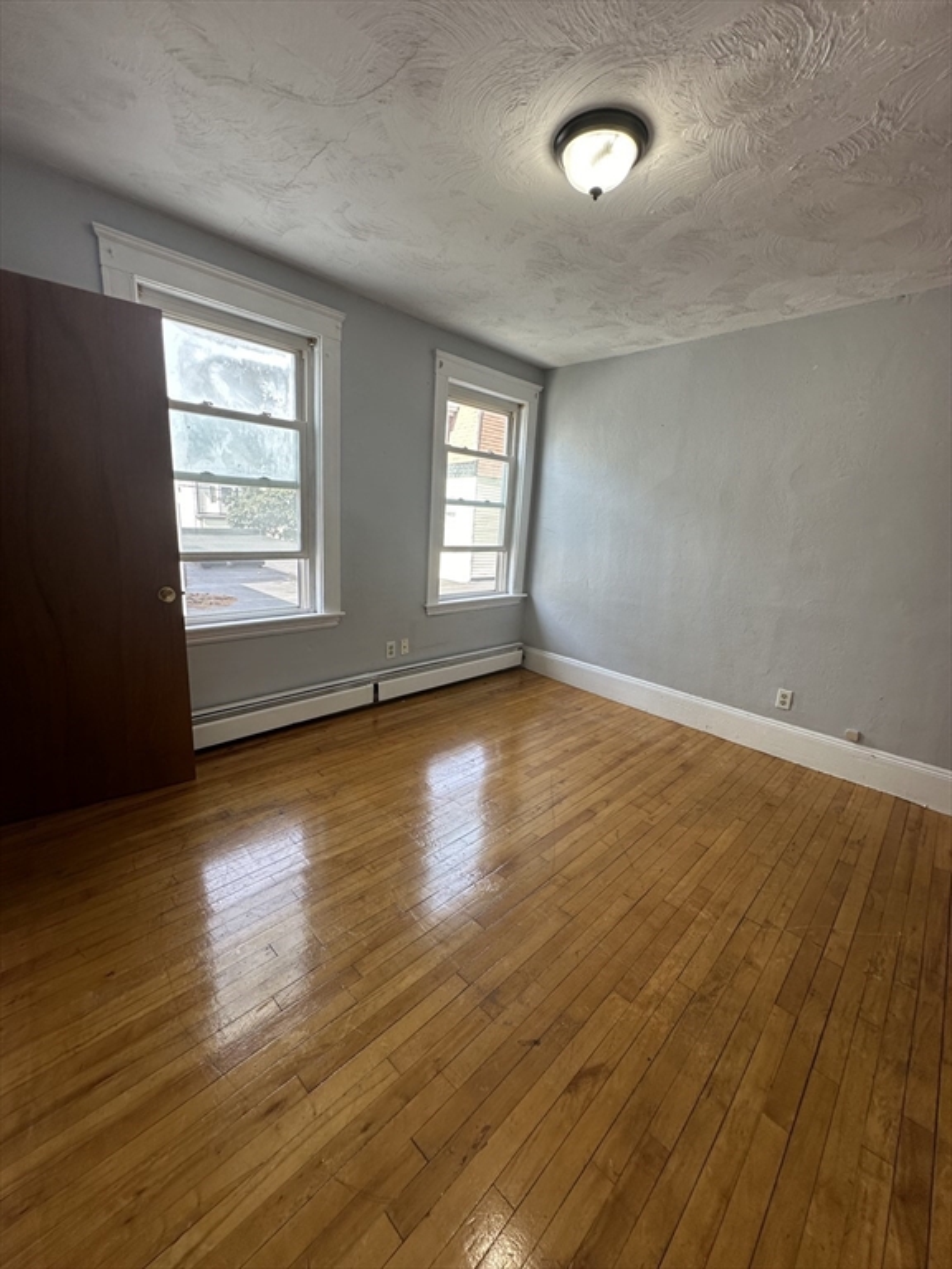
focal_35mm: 14
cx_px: 476
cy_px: 634
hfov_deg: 85.7
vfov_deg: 102.1
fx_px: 513
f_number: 2.2
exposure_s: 1/120
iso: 64
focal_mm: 2.22
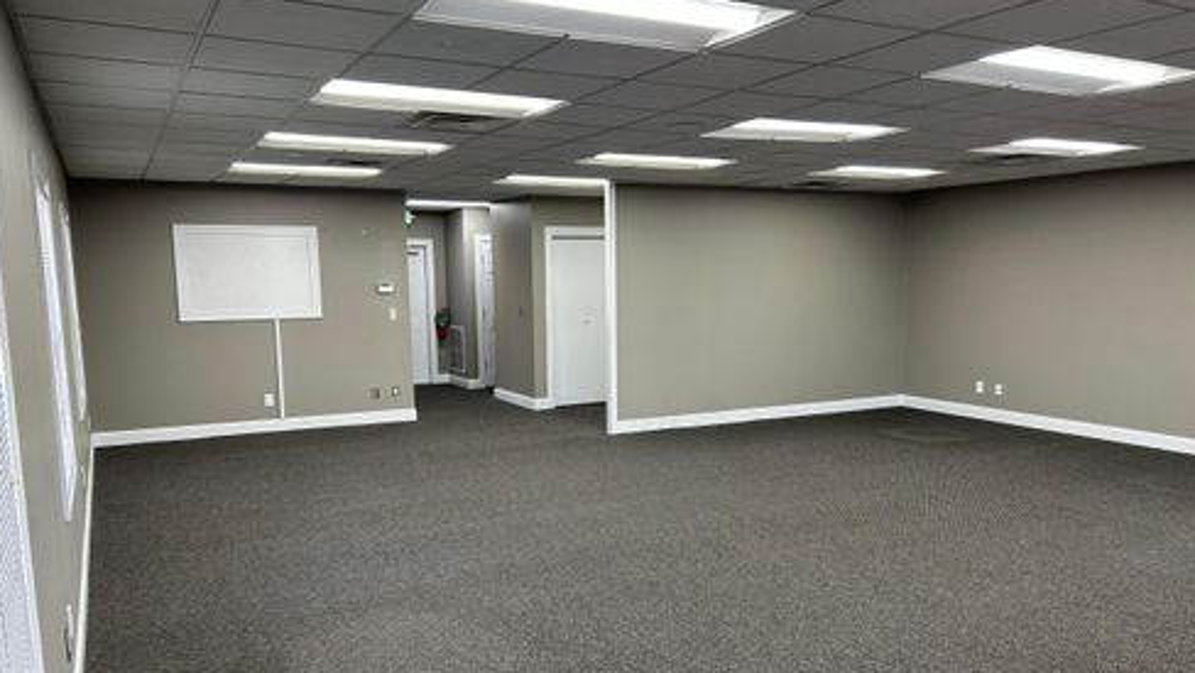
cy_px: 412
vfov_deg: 40.0
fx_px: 919
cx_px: 602
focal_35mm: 29
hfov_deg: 66.0
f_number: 1.5
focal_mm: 5.7
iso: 125
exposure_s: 1/120
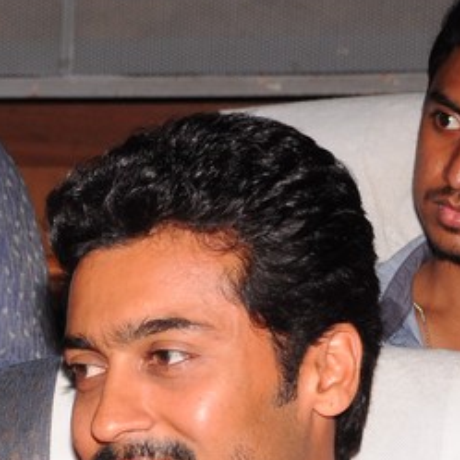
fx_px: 4089
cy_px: 606
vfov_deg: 6.4
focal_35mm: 272
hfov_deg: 6.4
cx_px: -212
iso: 400
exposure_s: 1/125
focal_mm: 52
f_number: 6.3
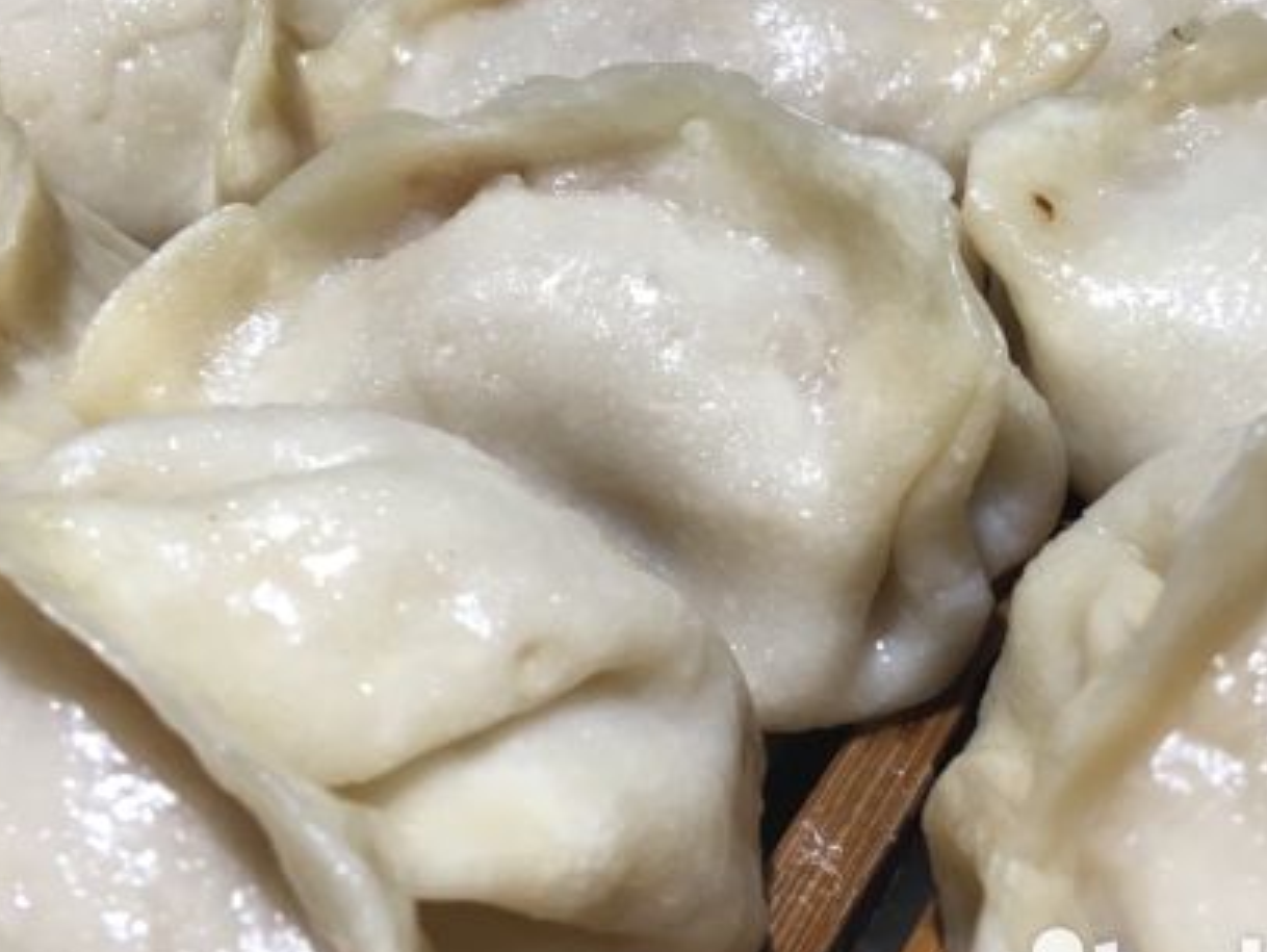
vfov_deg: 29.0
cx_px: 693
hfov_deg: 38.1
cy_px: 345
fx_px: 1831
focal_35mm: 50
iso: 25
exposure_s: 1/33
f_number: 2.2
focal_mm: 4.15
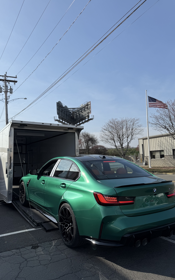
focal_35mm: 26
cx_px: 77
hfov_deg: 47.5
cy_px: 140
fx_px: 198
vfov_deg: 70.4
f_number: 1.78
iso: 80
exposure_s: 1/6173
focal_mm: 6.76
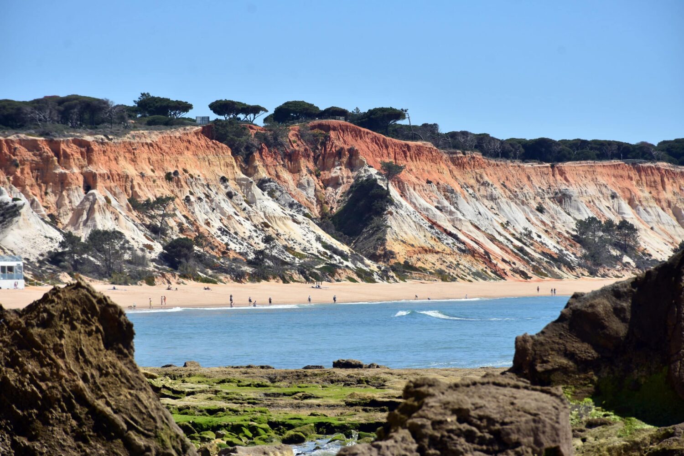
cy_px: 228
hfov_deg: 9.8
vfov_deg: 6.5
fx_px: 3990
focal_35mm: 210
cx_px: 342
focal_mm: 140
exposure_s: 1/640
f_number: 8
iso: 125
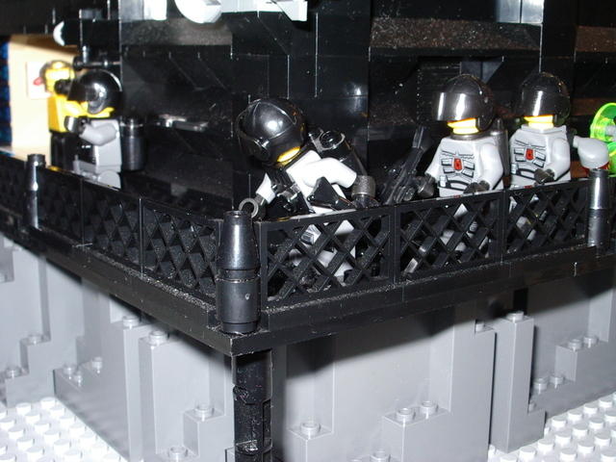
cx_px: 308
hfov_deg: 36.8
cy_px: 231
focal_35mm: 52
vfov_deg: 28.0
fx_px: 925
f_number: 5.5
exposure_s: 1/60
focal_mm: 7.8
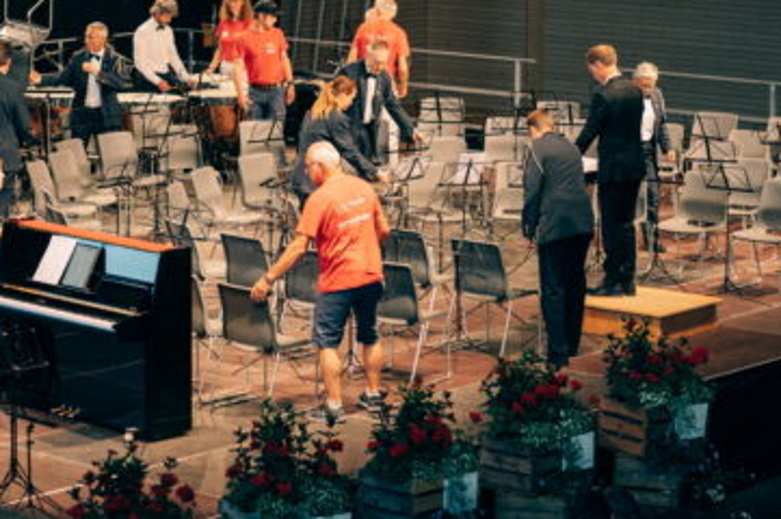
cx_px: 97
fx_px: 2731
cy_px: 145
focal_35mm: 126
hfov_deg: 16.1
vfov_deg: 10.8
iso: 720
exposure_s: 1/100
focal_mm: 70
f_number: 2.8
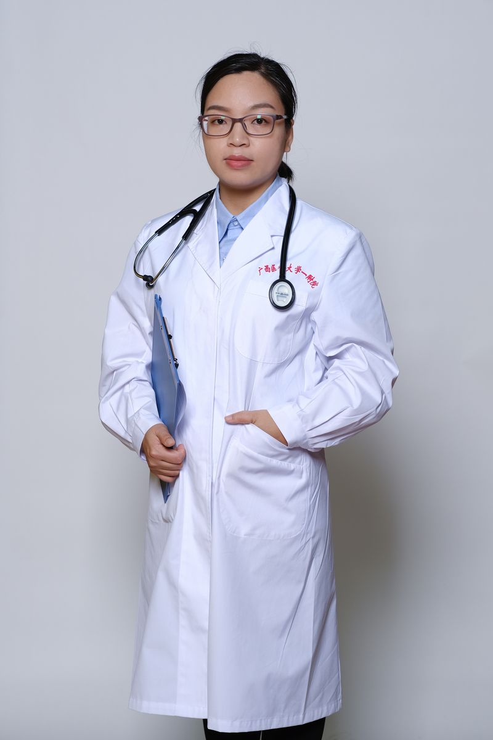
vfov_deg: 24.2
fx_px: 1725
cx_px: 246
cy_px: 370
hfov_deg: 16.3
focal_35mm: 84
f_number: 4
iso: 250
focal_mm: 56
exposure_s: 1/160
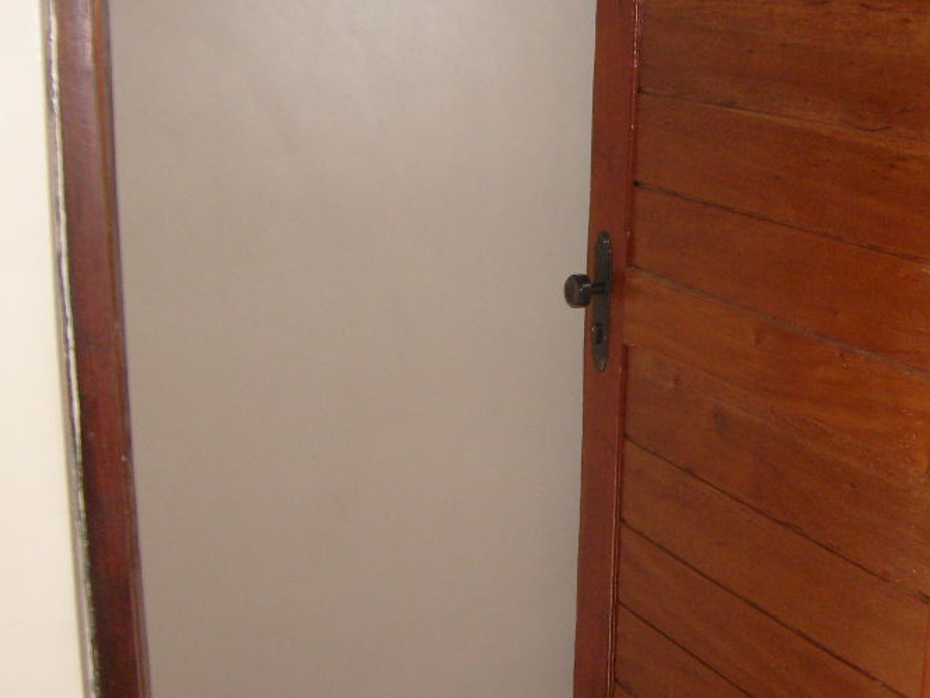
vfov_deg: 27.0
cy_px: 348
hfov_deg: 35.1
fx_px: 1451
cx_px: 644
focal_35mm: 54
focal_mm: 5.8
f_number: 2.8
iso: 100
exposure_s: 1/45
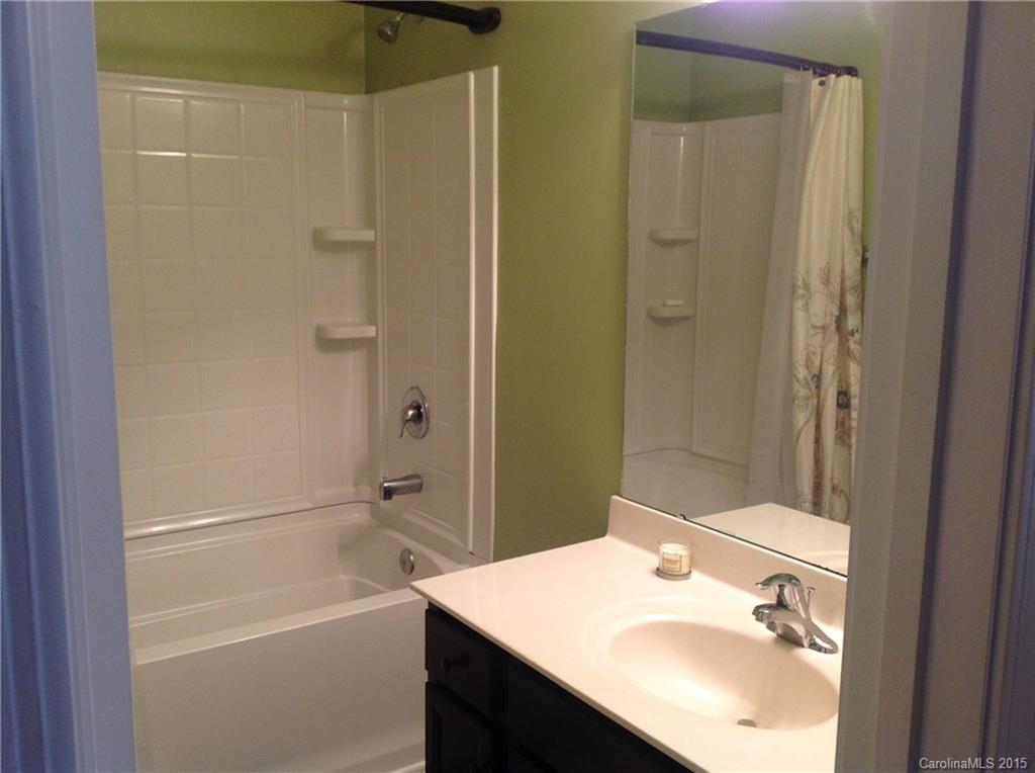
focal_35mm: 35
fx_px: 1045
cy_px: 386
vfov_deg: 40.6
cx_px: 518
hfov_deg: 52.7
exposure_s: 1/15
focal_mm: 4.28
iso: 80
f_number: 2.4
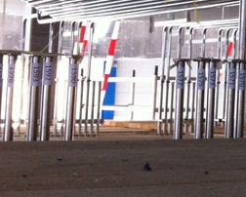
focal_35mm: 145
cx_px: 461
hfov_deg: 12.1
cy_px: -21
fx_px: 1057
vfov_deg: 10.5
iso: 100
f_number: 2.8
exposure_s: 1/15
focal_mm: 3.85
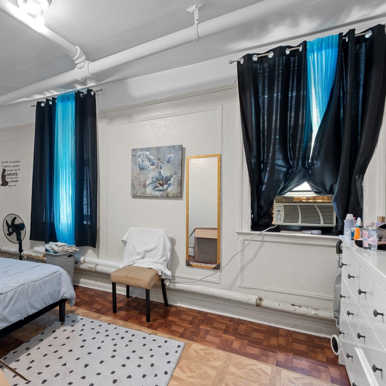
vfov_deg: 72.1
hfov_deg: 64.5
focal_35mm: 21
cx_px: 67
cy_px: 202
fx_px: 265
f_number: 10
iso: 500
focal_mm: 14
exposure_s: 1.6
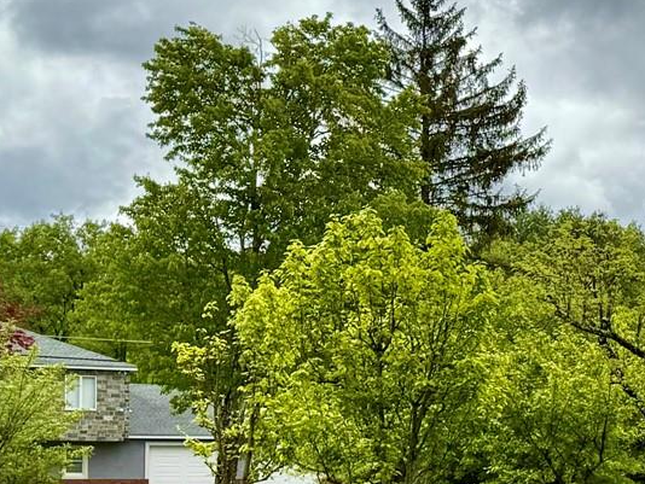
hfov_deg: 17.8
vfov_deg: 15.8
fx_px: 1715
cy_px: 476
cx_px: 1097
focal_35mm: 92
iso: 80
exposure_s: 1/5319
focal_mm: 6.76
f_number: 1.78
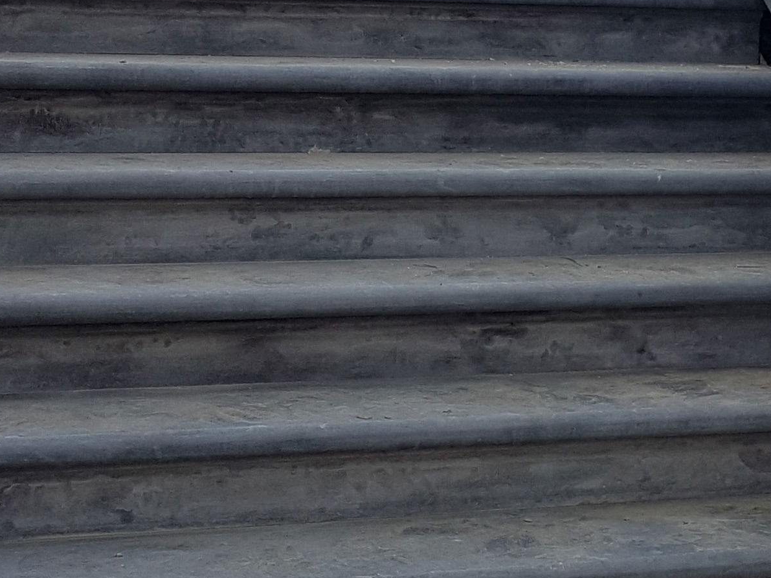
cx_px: 708
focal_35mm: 88
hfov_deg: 21.7
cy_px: 275
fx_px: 1960
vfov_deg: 16.8
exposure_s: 1/548
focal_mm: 4.2
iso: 40
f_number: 1.7
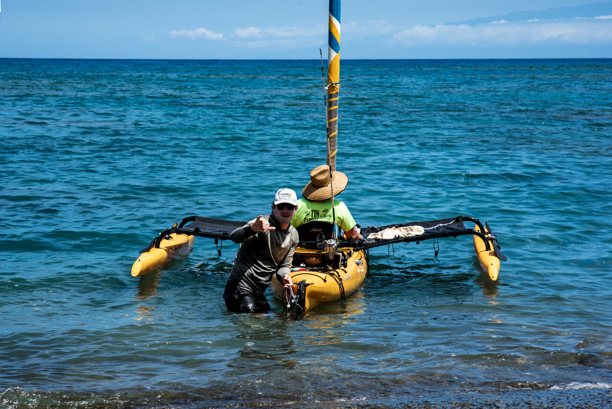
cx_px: 306
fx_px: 1871
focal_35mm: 110
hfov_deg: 18.6
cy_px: 204
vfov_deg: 12.5
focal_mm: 110
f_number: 11
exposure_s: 1/500
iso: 360
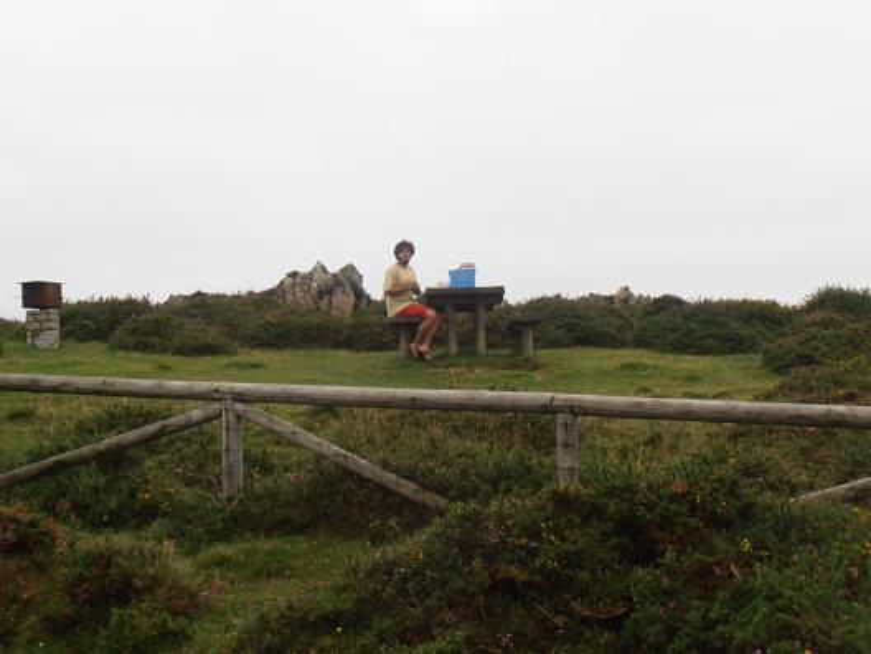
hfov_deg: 33.8
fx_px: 1434
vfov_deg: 25.7
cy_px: 327
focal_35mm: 57
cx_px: 436
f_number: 4.5
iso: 400
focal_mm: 10.04
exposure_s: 1/320
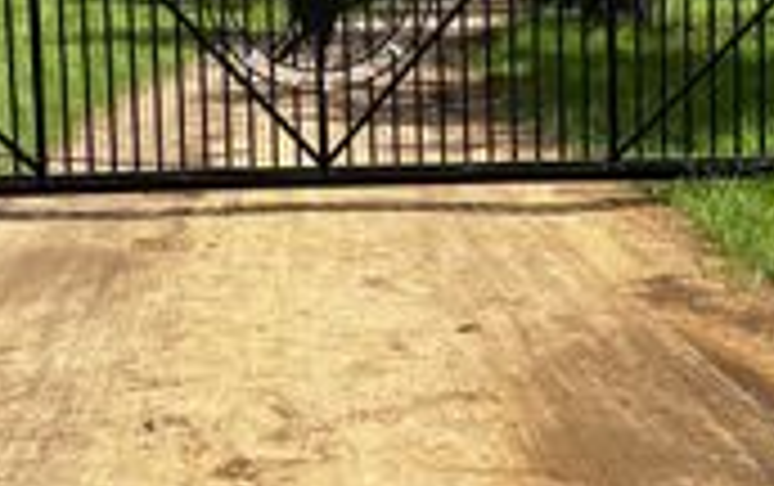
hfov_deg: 25.7
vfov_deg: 16.3
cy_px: 115
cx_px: 302
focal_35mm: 80
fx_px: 1690
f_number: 1.5
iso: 50
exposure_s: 1/5076
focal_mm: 5.7
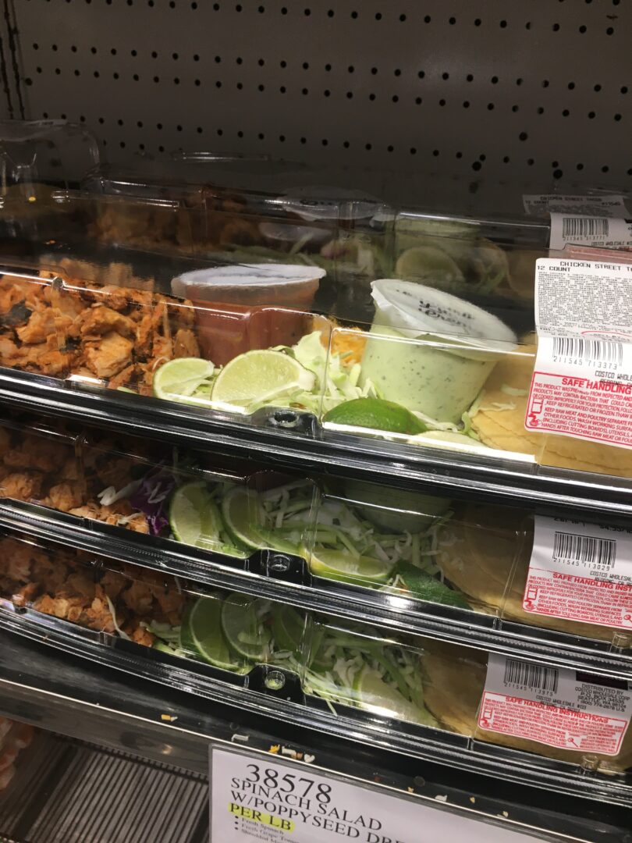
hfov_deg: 48.2
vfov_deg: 61.7
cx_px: 316
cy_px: 422
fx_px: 706
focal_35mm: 29
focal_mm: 4.15
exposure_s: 1/30
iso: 25
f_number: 2.2
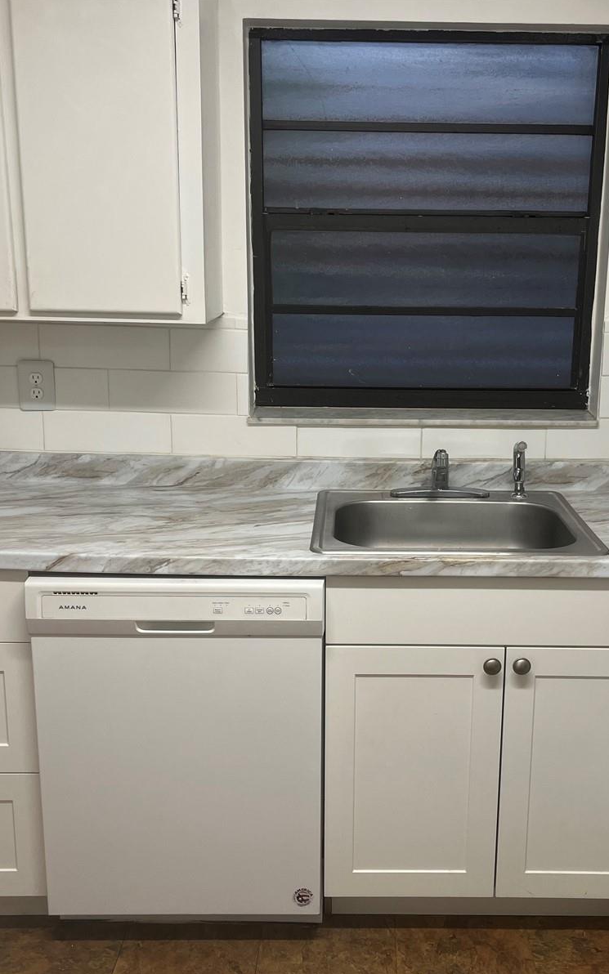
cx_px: 365
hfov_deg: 34.3
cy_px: 487
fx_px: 983
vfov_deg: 52.7
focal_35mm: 37
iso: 64
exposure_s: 1/60
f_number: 1.6
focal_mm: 5.1
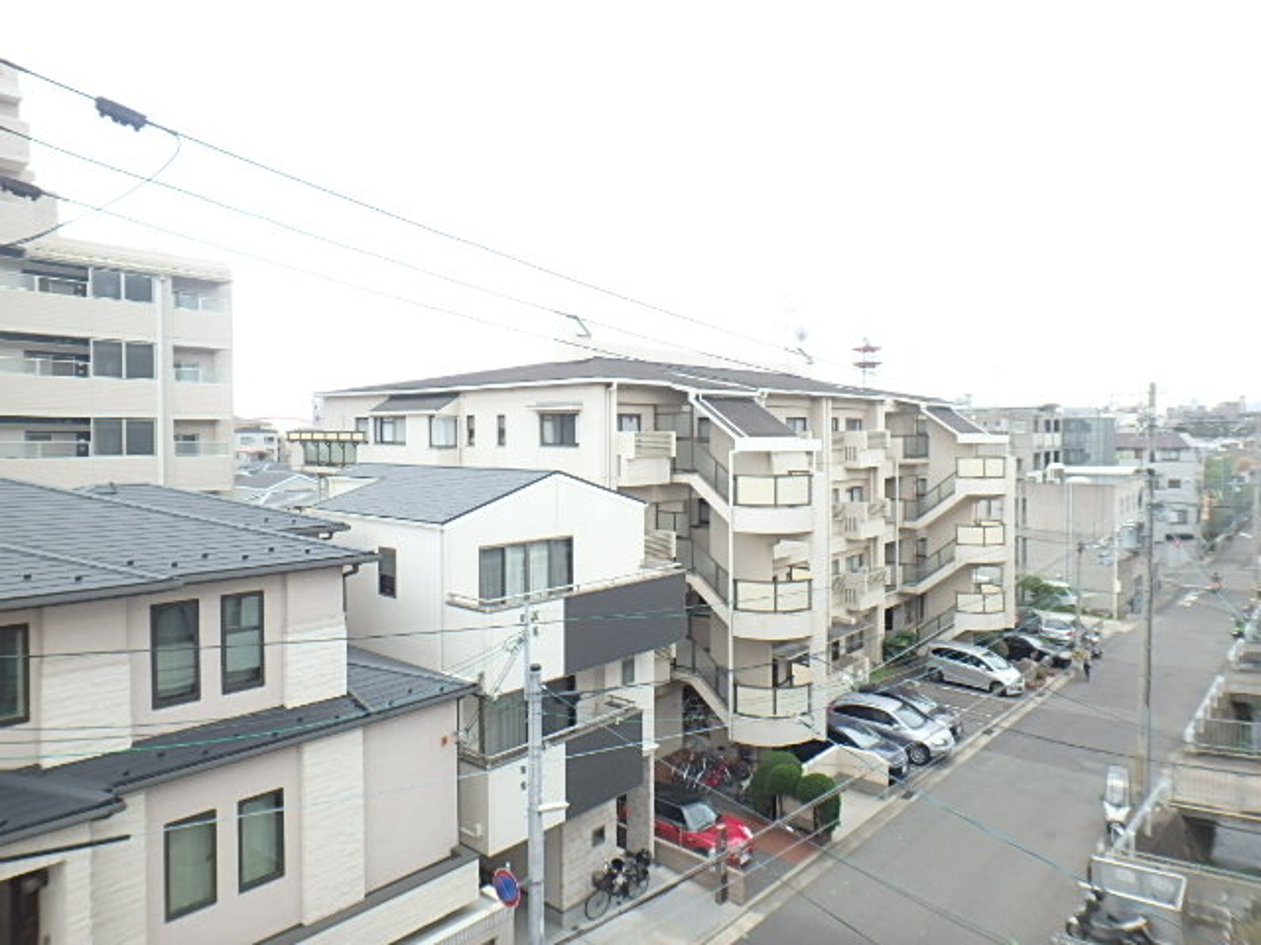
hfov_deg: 73.9
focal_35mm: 23
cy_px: 472
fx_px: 838
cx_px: 630
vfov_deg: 58.9
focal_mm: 4
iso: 160
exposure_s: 1/60
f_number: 3.8
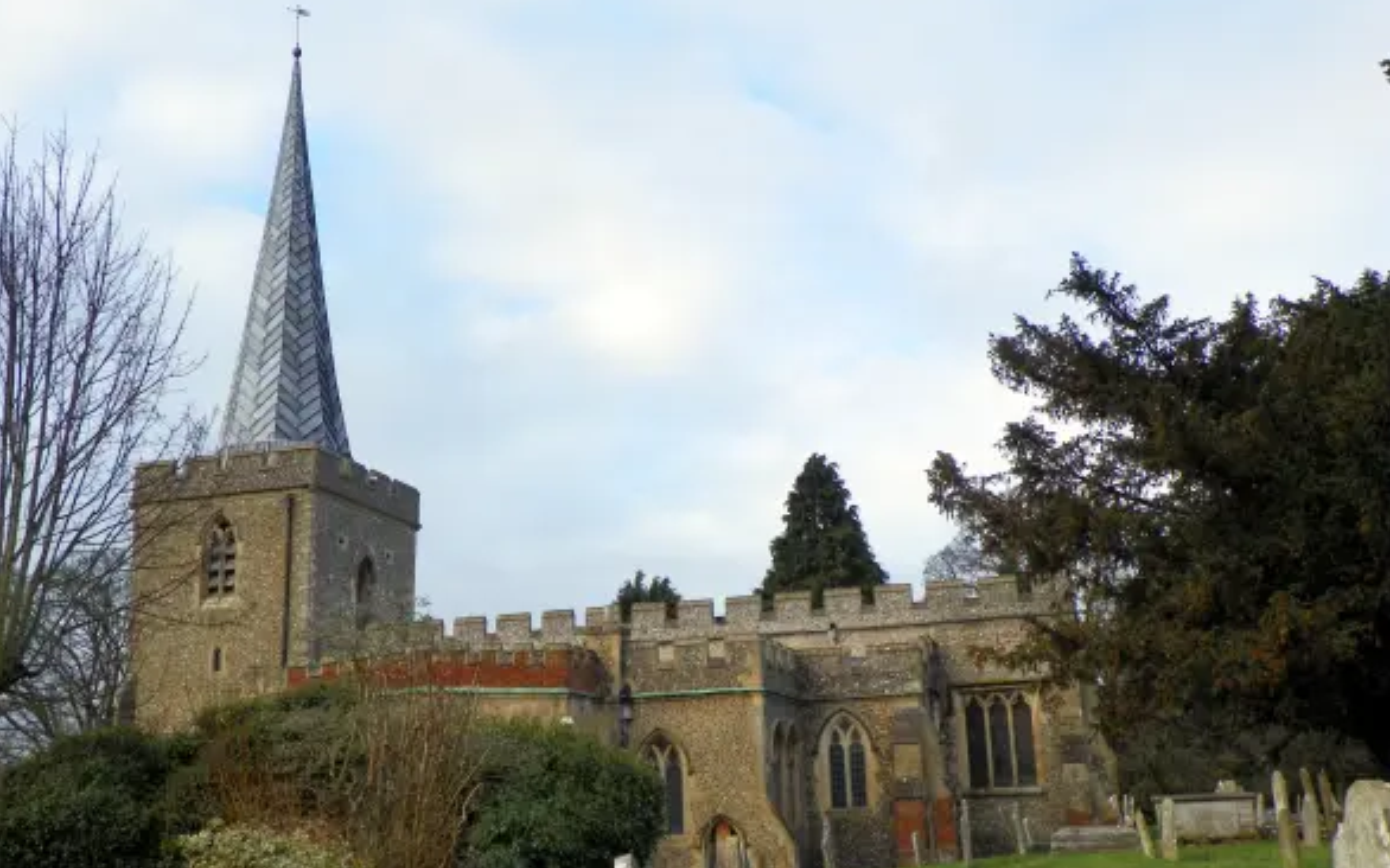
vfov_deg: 33.5
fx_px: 1439
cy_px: 481
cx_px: 681
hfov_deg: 51.5
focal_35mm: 38
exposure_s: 1/250
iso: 64
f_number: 3.2
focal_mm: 6.2
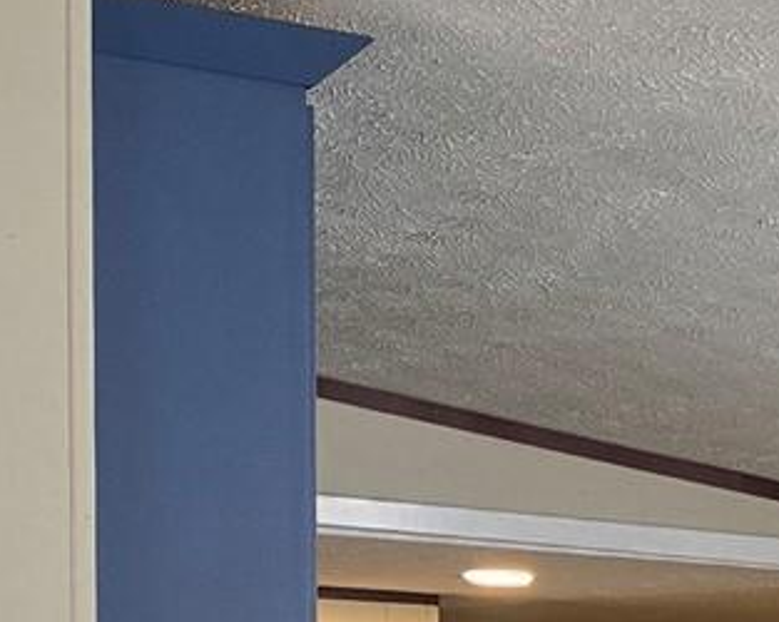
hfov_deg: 12.4
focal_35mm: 147
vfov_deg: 10.1
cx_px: 1215
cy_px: 945
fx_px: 3387
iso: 200
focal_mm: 6.3
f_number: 1.7
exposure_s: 1/120
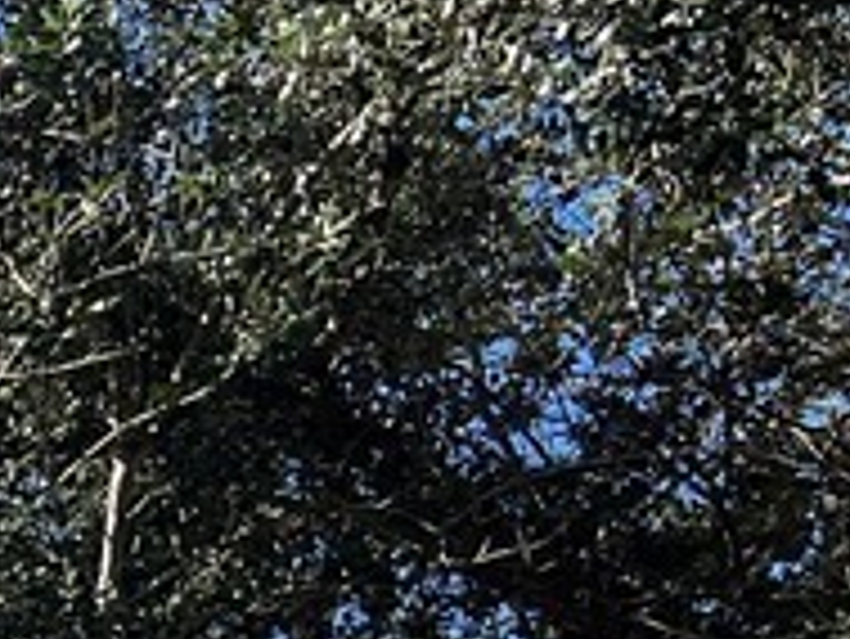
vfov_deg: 9.5
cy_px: 1462
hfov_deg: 11.3
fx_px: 3464
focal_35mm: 141
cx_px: -1300
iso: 50
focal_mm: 5.7
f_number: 1.5
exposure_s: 1/2841
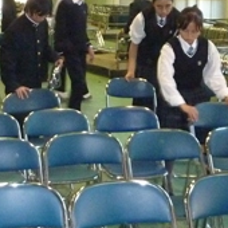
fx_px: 626
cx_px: 64
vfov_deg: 20.5
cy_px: 70
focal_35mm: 84
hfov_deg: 20.5
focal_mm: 4.1
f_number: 3.3
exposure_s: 1/30
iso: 800
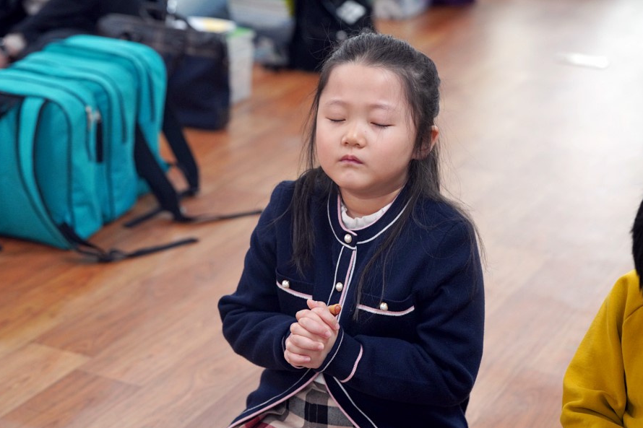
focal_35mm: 88
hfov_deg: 23.1
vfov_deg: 15.5
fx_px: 1571
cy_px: 216
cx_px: 320
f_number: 4
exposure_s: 1/160
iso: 2000
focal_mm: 87
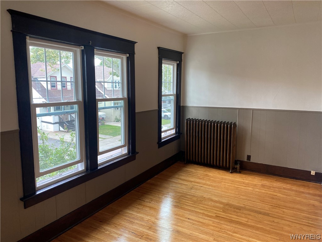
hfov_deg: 67.3
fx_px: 242
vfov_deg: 53.1
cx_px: 161
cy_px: 121
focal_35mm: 26
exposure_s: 1/120
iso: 125
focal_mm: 4.25
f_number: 1.8
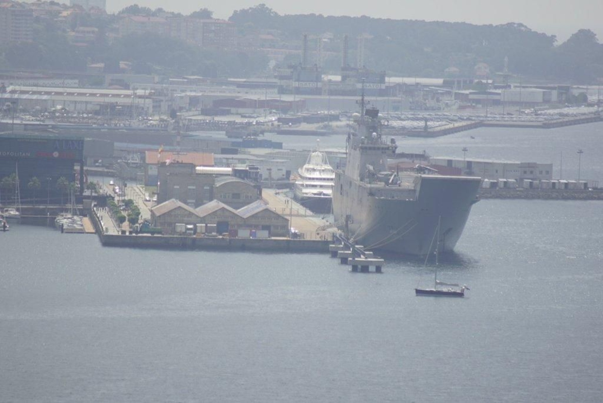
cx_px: 302
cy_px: 202
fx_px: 7542
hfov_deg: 4.6
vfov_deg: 3.1
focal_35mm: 450
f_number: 6.3
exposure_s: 1/500
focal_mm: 300
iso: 100
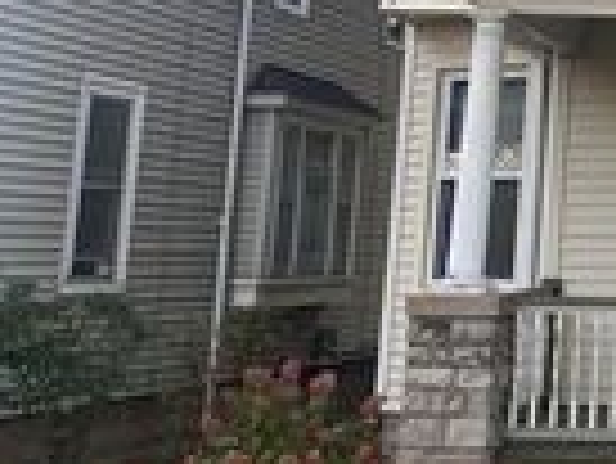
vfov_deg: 15.1
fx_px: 1692
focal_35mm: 95
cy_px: -70
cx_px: 998
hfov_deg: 17.8
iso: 64
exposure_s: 1/121
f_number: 1.8
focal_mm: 4.25
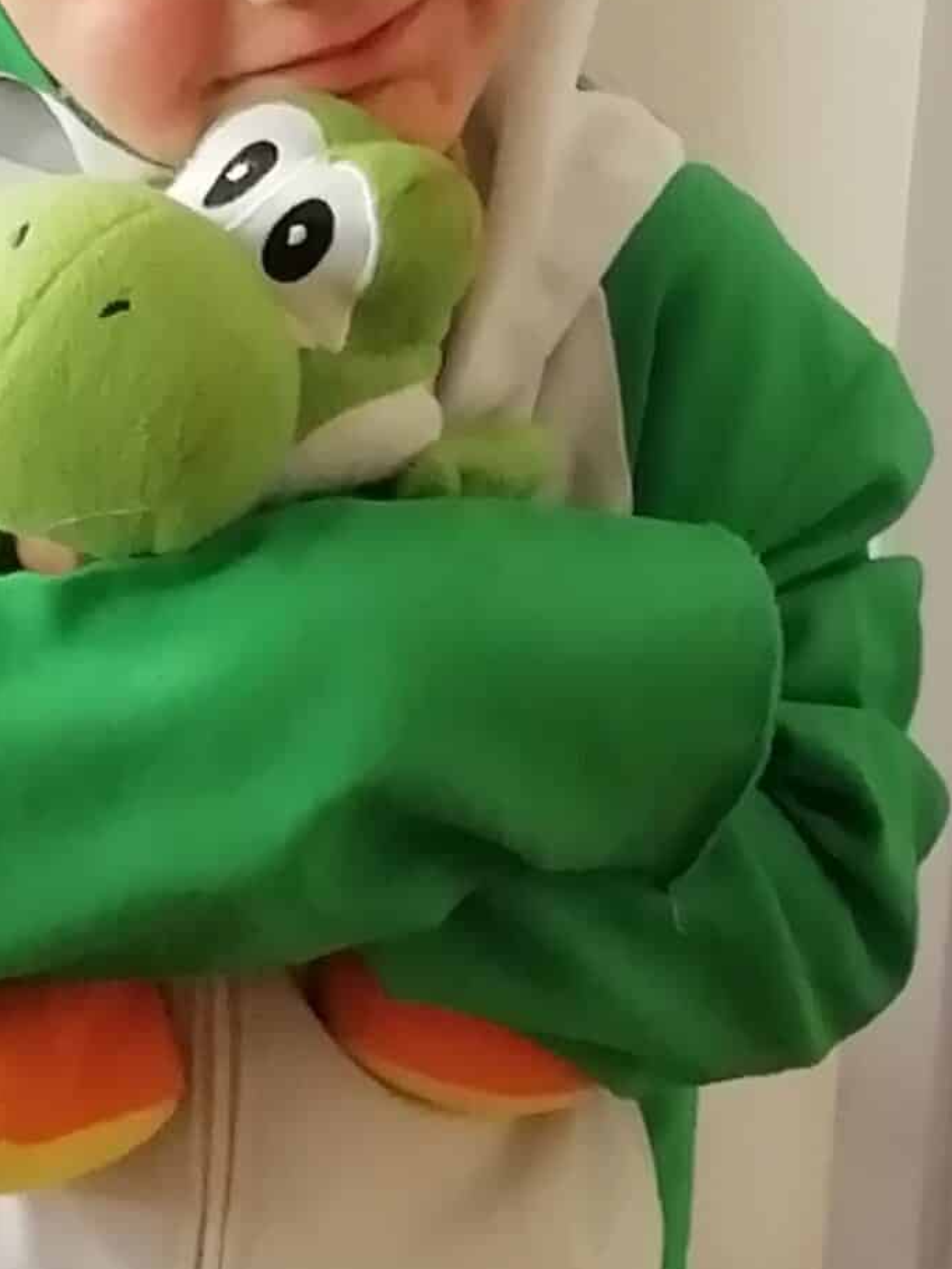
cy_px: 899
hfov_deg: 10.4
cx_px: 39
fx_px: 5170
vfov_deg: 14.0
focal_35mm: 141
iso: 320
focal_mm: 3.21
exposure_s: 1/24
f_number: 2.2
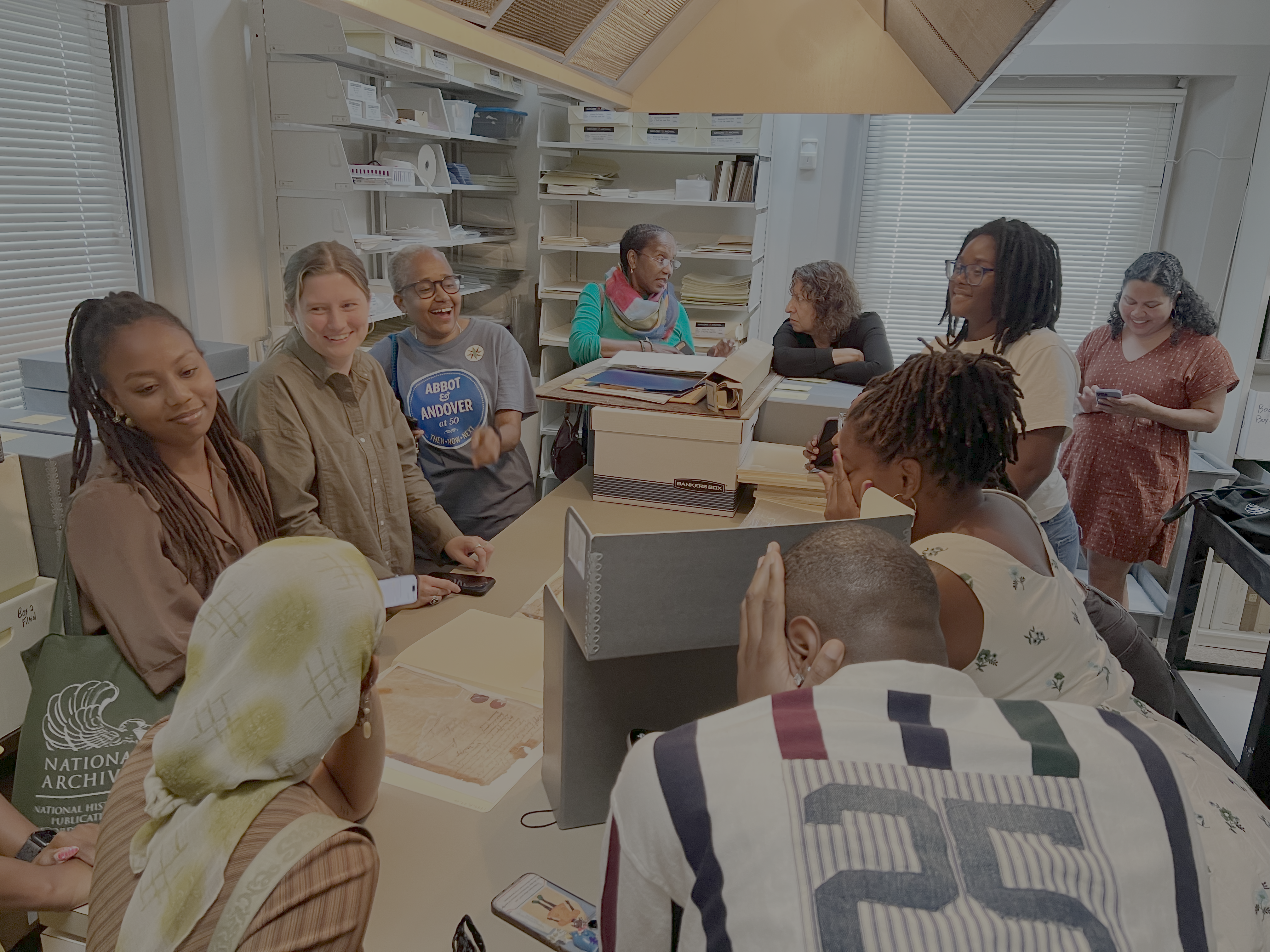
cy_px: 476
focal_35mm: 26
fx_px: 954
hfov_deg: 67.3
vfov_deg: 53.1
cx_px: 635
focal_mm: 5.7
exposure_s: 1/60
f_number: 1.5
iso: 200
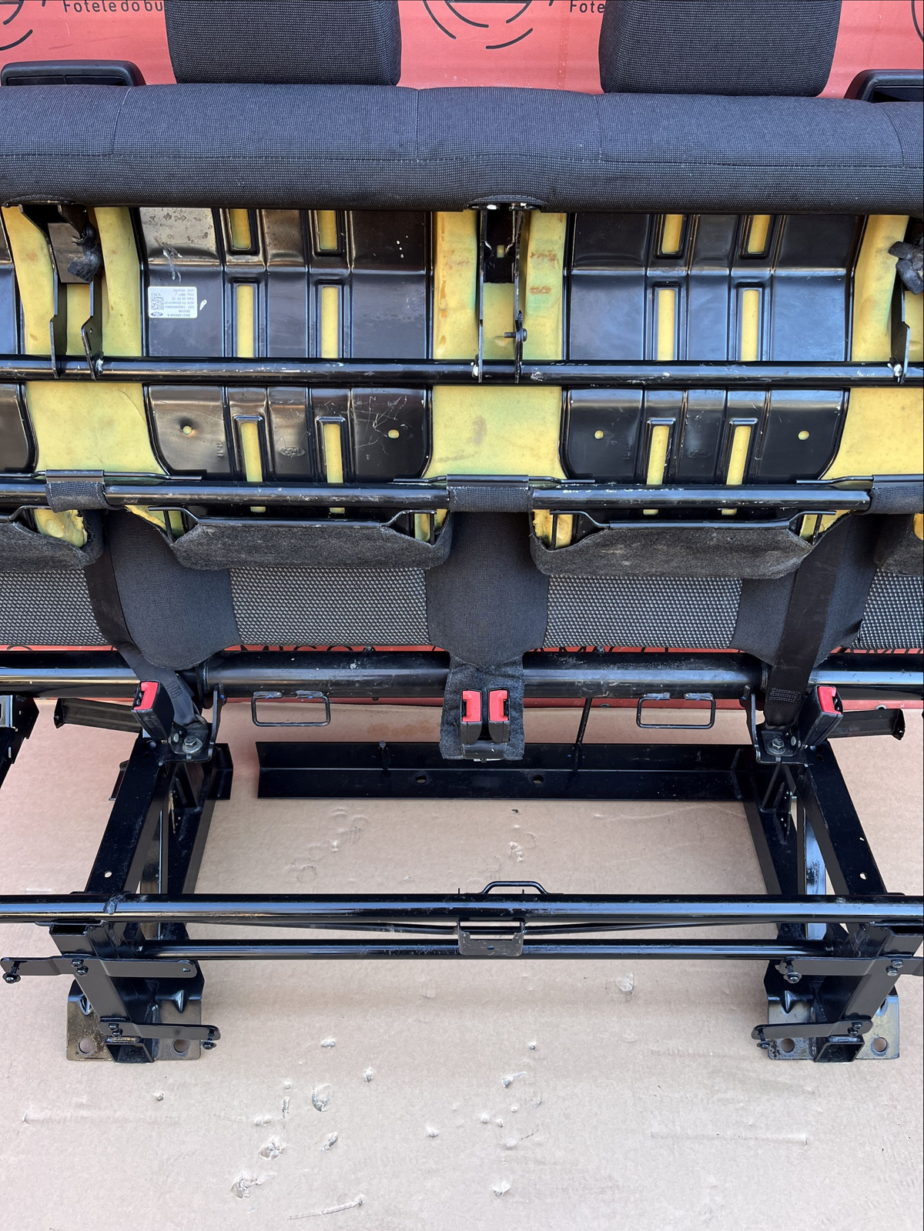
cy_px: 616
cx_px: 462
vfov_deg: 67.3
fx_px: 925
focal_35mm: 26
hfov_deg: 53.1
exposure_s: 1/122
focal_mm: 5.1
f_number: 1.6
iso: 100
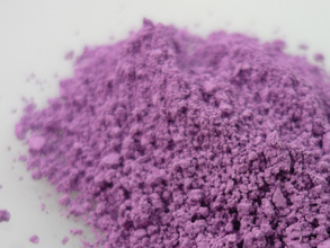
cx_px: 223
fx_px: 591
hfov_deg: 30.9
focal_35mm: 62
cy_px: 197
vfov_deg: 23.3
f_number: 2.8
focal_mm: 5.5
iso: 100
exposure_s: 1/30
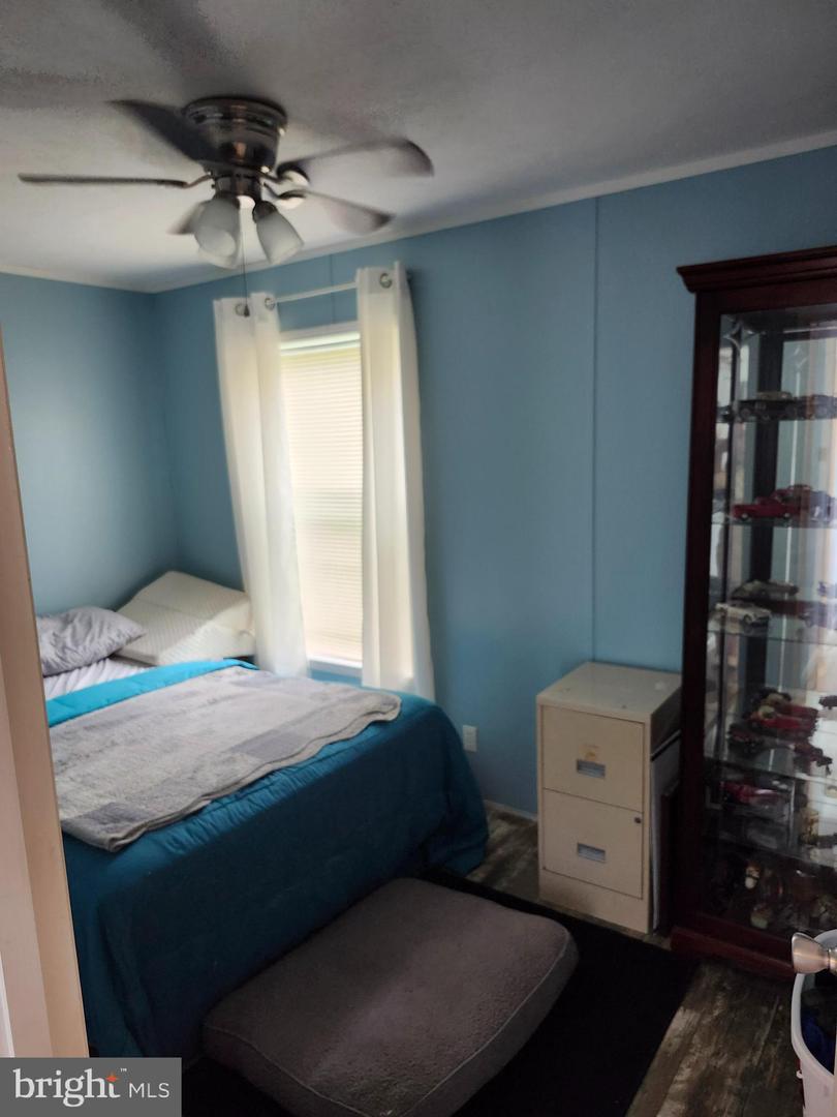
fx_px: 742
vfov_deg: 73.9
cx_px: 418
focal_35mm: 23
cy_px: 558
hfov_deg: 58.9
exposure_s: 1/120
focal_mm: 5.54
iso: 500
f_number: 1.8
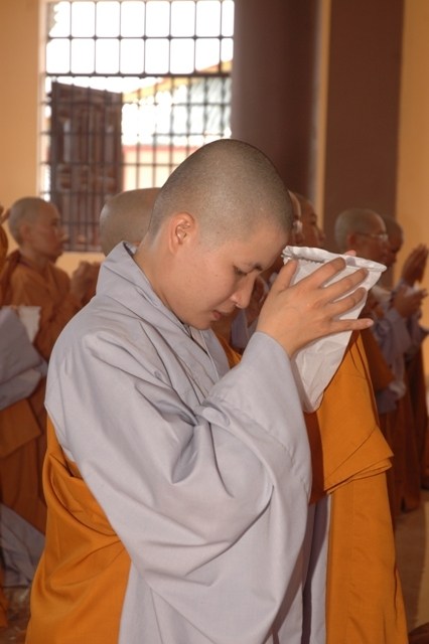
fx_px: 1396
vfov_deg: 26.0
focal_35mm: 78
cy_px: 322
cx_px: 214
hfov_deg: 17.5
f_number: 5.6
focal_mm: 52
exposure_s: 1/125
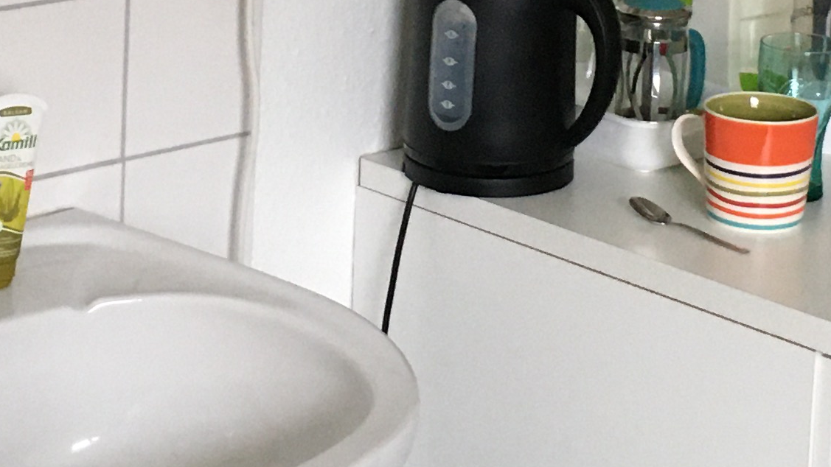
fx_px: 2490
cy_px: -108
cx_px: 515
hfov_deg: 18.9
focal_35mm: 113
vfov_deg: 10.5
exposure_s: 1/33
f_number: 2.2
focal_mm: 4.15
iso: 200
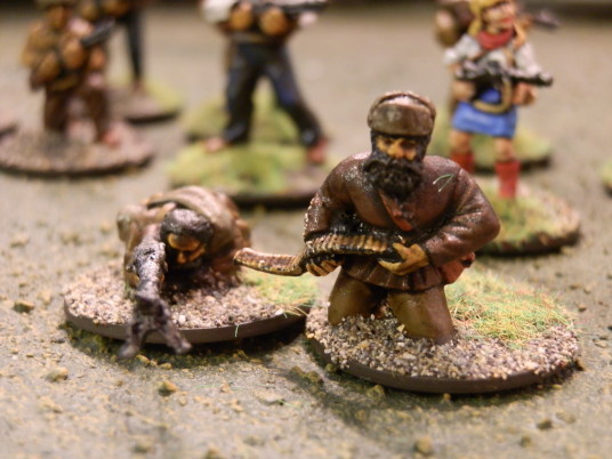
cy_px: 230
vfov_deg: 24.0
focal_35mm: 61
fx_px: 1078
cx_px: 306
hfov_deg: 31.7
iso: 320
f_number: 3.7
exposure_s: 1/8
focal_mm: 10.99
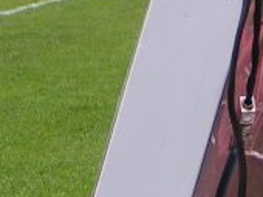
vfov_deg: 2.8
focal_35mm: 537
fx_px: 4074
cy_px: 222
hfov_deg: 3.7
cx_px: 422
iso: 50
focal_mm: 17.4
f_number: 4.5
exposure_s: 1/200
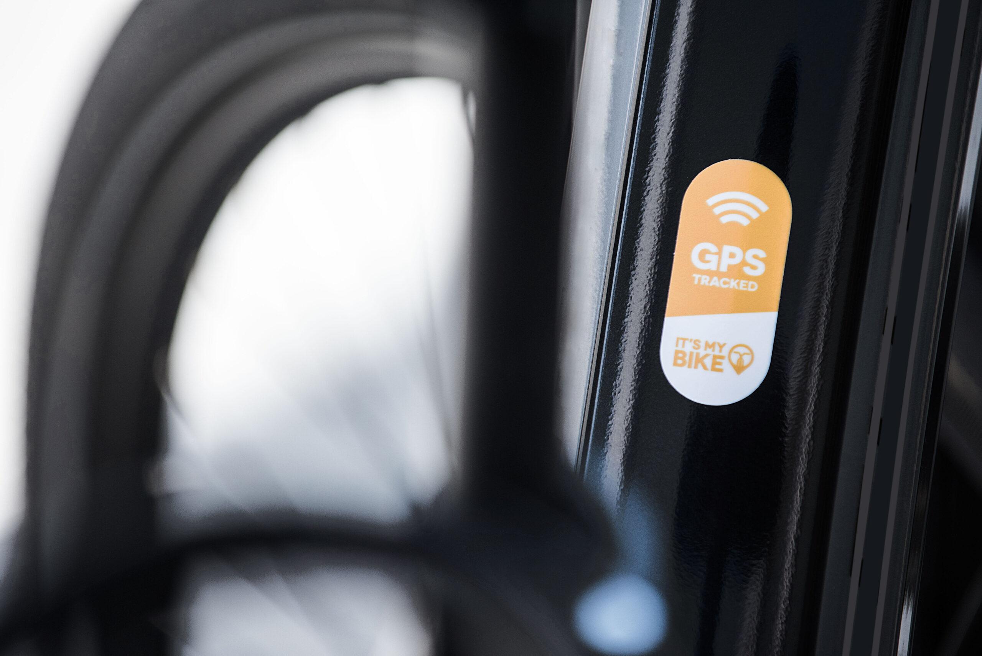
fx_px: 5457
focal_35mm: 200
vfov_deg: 6.9
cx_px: 491
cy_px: 328
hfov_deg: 10.3
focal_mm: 200
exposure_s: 1/800
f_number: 5
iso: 400
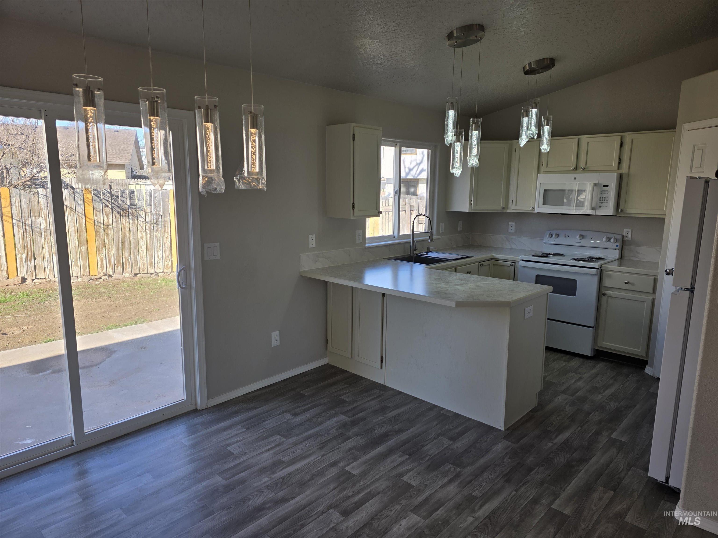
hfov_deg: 73.9
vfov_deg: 58.9
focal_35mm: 23
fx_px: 477
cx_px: 359
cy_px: 269
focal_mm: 6.3
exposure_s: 1/139
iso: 12
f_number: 1.7
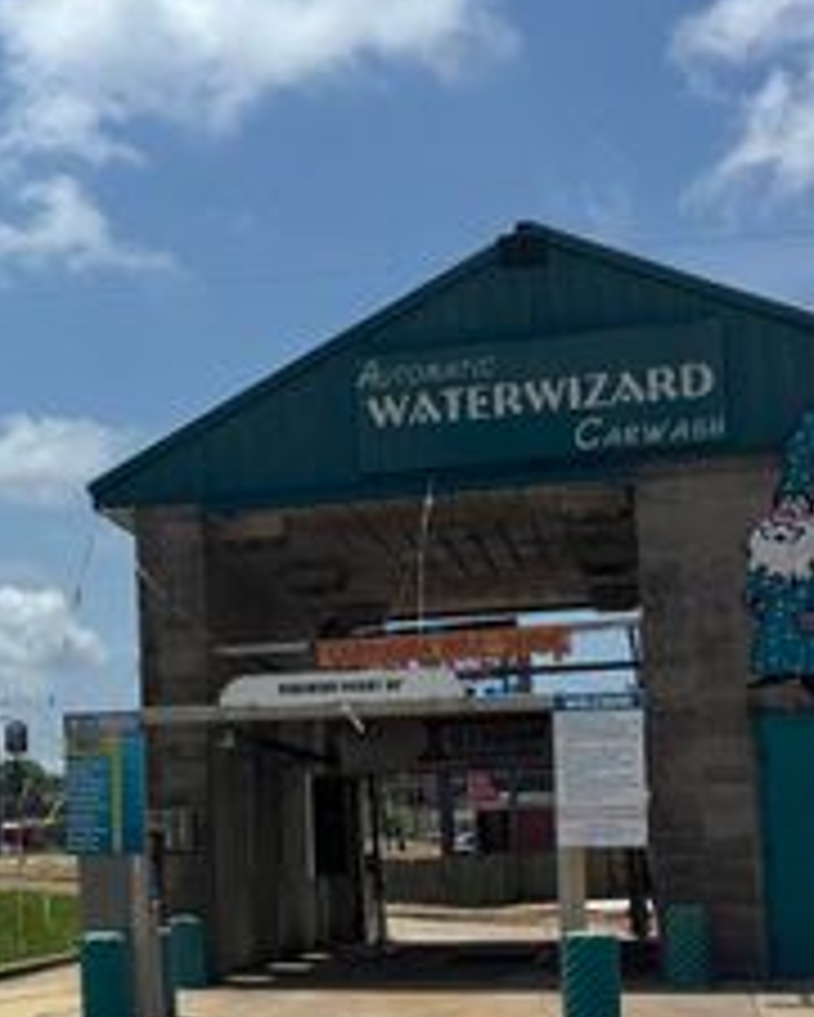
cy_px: 745
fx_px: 2257
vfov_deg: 25.1
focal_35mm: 75
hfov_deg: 19.3
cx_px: -144
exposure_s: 1/7692
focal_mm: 5.96
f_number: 1.6
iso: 50
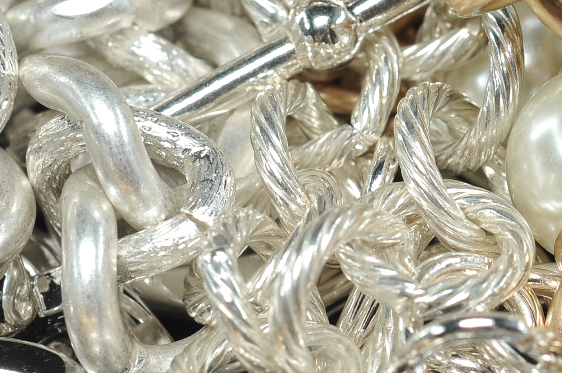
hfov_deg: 8.7
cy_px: 64
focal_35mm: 237
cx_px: 417
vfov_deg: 5.8
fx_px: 3695
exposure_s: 1/250
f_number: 10
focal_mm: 60
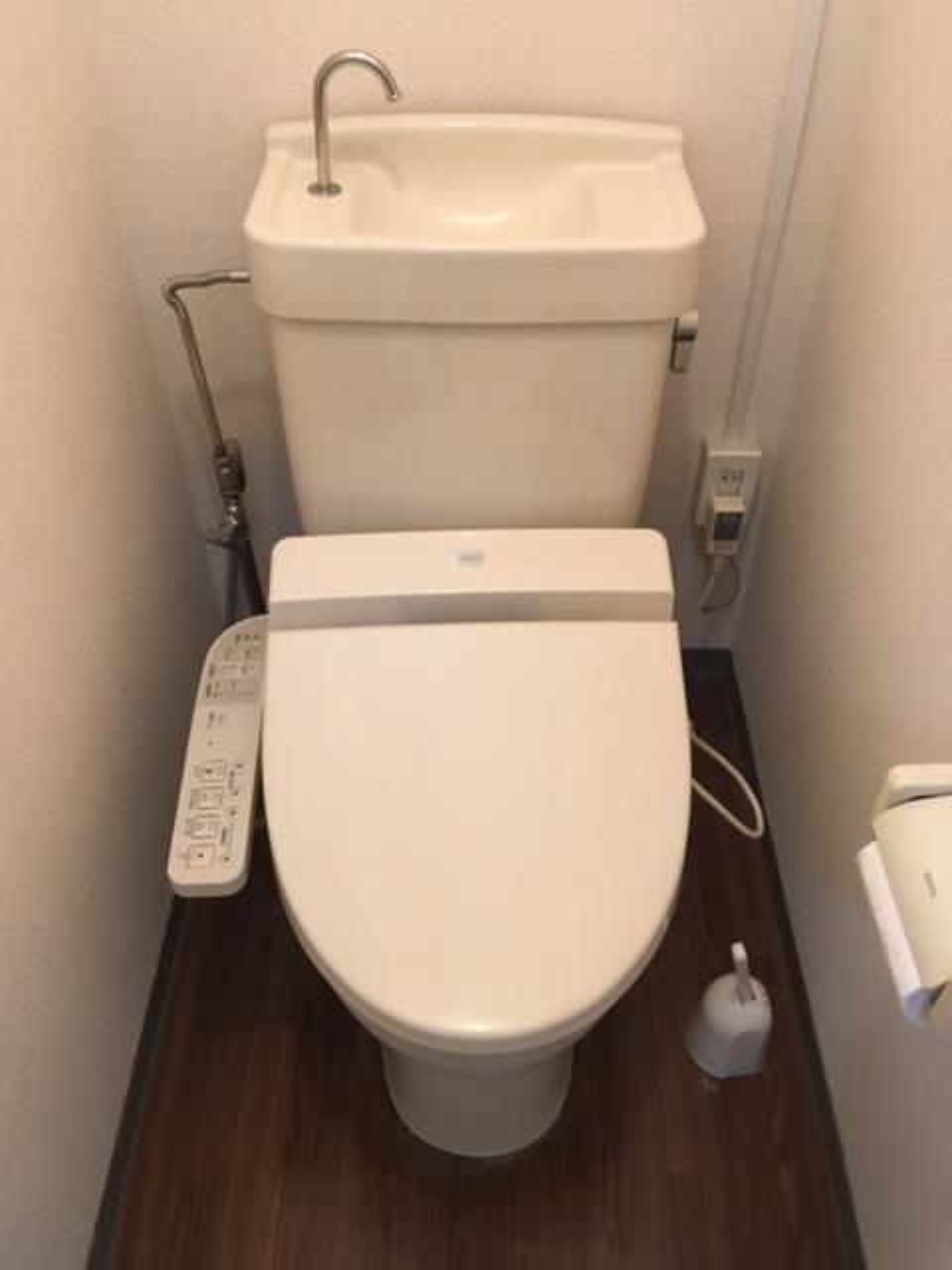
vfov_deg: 61.7
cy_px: 635
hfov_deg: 48.2
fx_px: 1063
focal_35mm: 29
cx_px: 476
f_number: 2.2
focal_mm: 4.15
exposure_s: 1/33
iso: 160
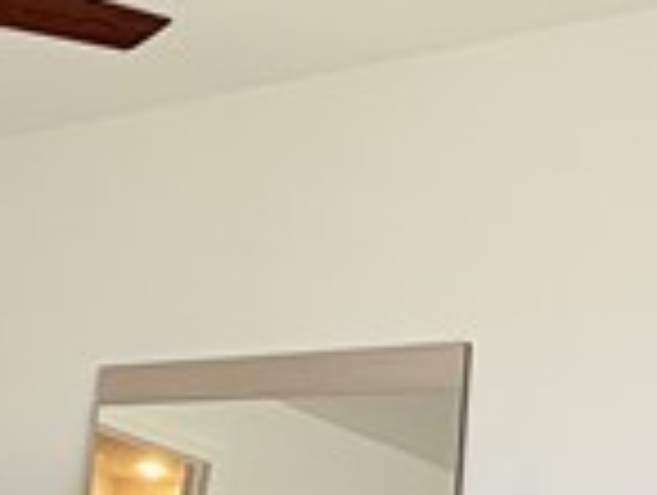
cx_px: -27
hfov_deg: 19.3
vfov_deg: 14.9
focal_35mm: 98
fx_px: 1863
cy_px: 495
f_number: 2.2
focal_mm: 2.22
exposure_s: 1/99
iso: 80
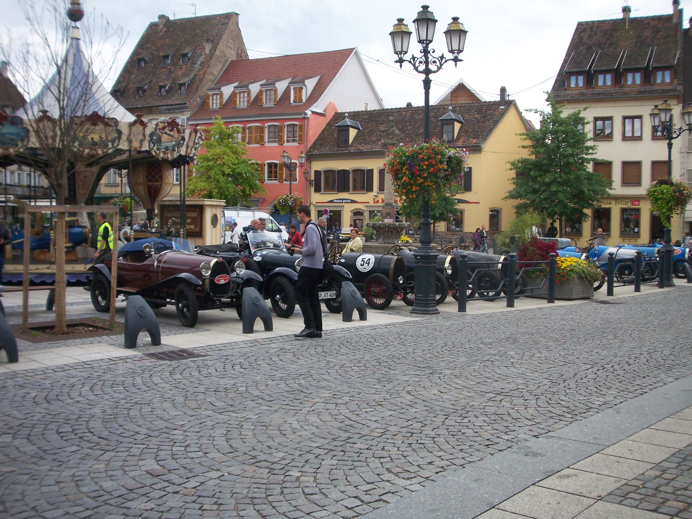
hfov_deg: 49.0
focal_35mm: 38
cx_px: 346
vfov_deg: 37.7
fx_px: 760
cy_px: 260
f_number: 3.9
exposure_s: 1/200
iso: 64
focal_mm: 6.3
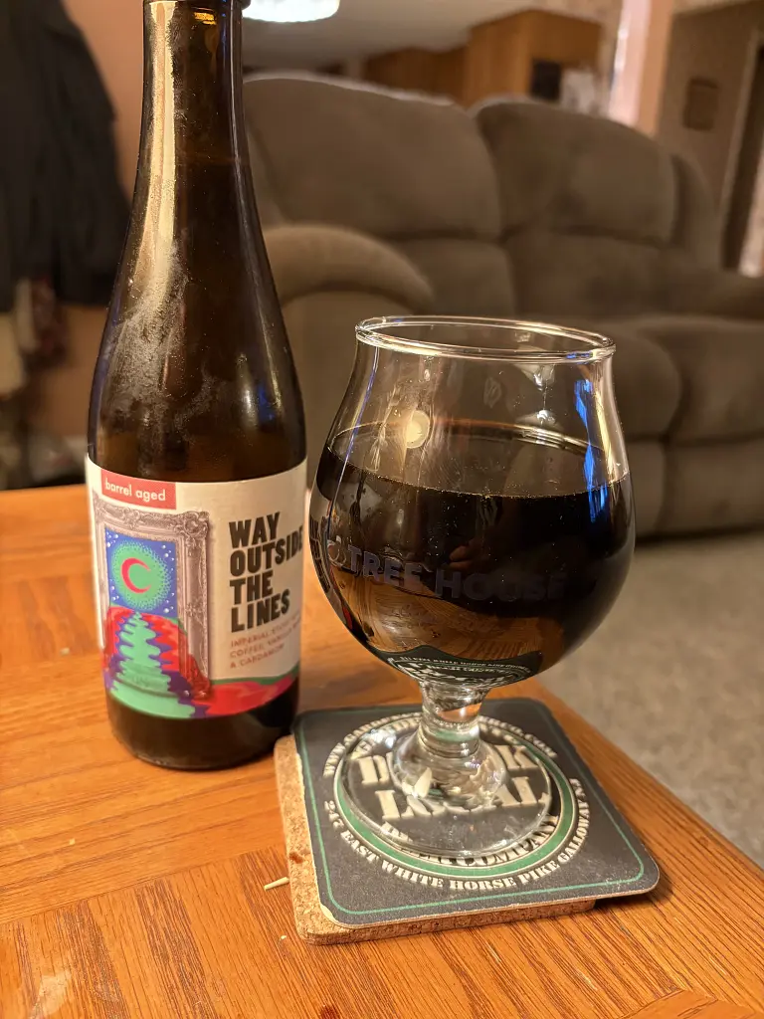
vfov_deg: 67.3
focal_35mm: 26
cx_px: 382
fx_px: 765
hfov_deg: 53.1
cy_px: 510
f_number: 1.6
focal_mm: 5.96
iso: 640
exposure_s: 1/40
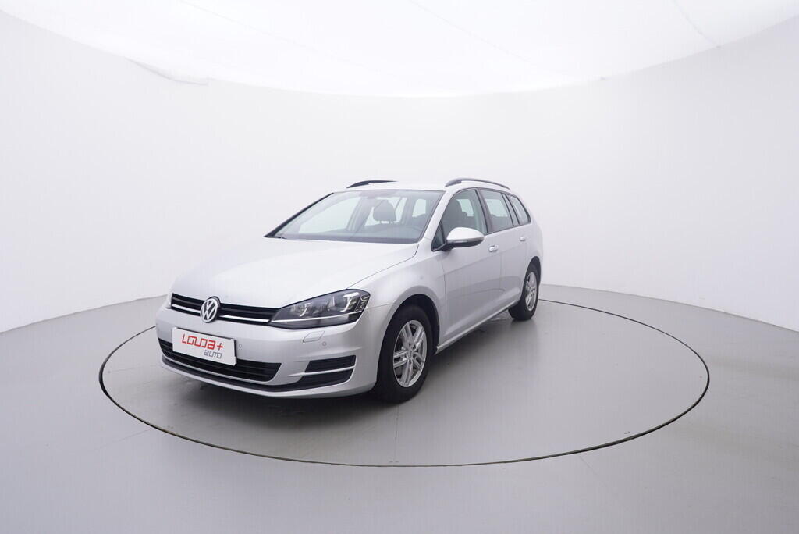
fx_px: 500
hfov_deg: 77.3
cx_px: 400
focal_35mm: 22
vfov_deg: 56.2
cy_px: 267
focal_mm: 15
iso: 200
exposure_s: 1/80
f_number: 5
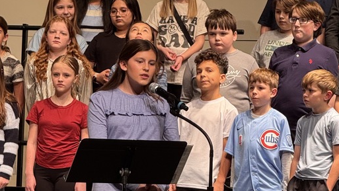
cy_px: 146
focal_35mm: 261
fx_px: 2347
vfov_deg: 4.7
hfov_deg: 8.3
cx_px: 147
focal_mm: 15.66
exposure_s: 1/120
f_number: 2.8
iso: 125
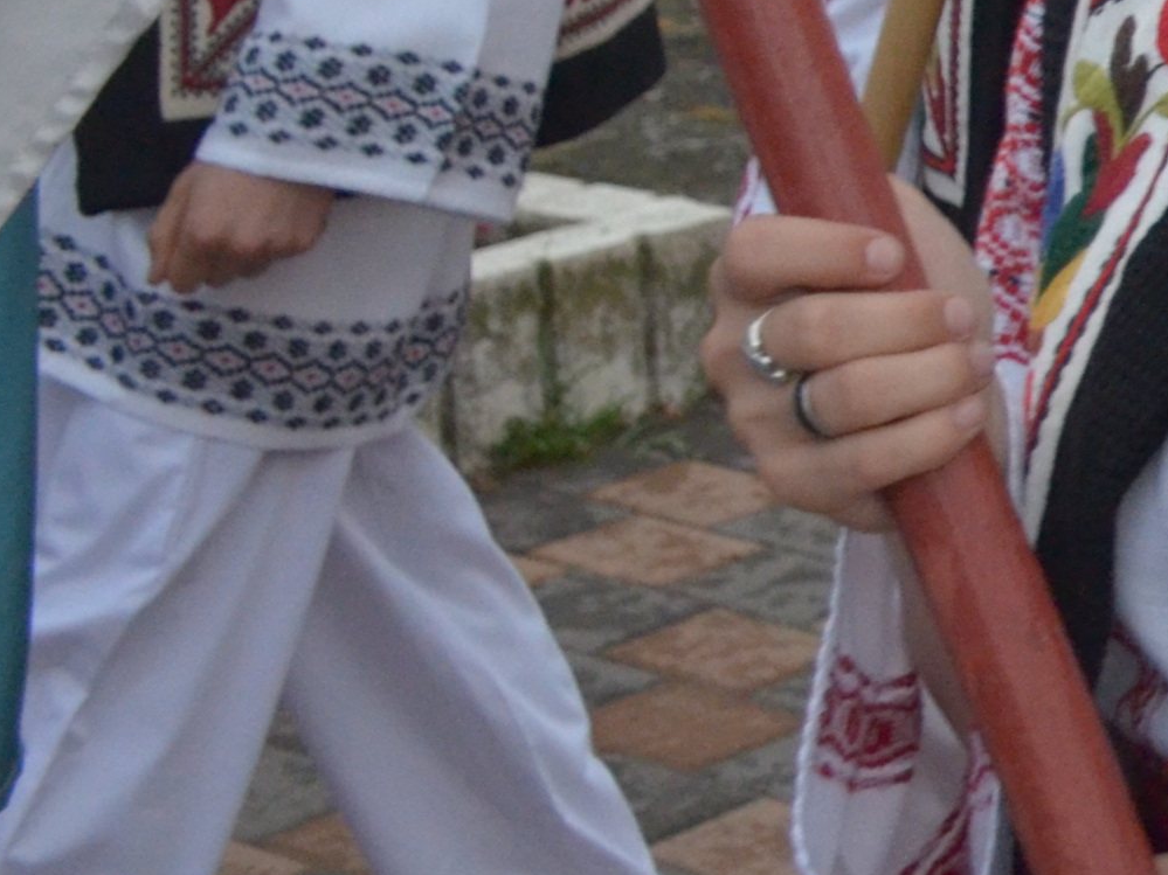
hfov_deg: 11.5
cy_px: -683
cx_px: 2813
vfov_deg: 9.9
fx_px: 4791
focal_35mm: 142
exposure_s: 1/320
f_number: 4
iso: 1600
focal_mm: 20
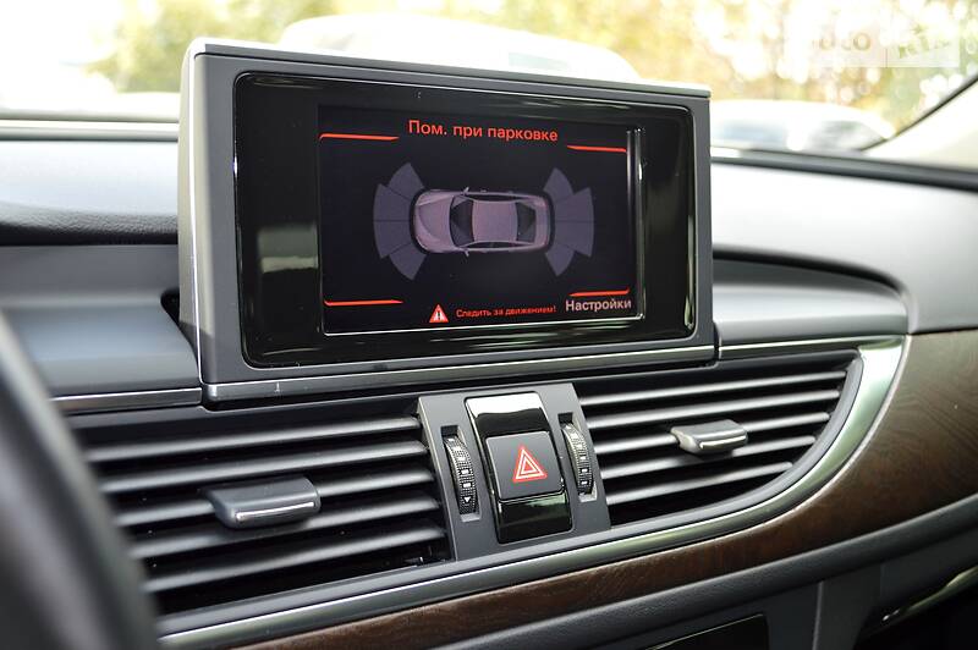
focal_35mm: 42
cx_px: 489
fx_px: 1140
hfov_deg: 46.4
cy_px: 325
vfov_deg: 31.8
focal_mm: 28
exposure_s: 1/125
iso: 320
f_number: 4.5
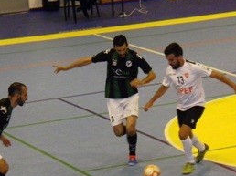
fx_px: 1144
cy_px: 100
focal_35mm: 168
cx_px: 139
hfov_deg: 11.8
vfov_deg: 8.8
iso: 400
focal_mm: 17.1
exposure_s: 1/125
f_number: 4
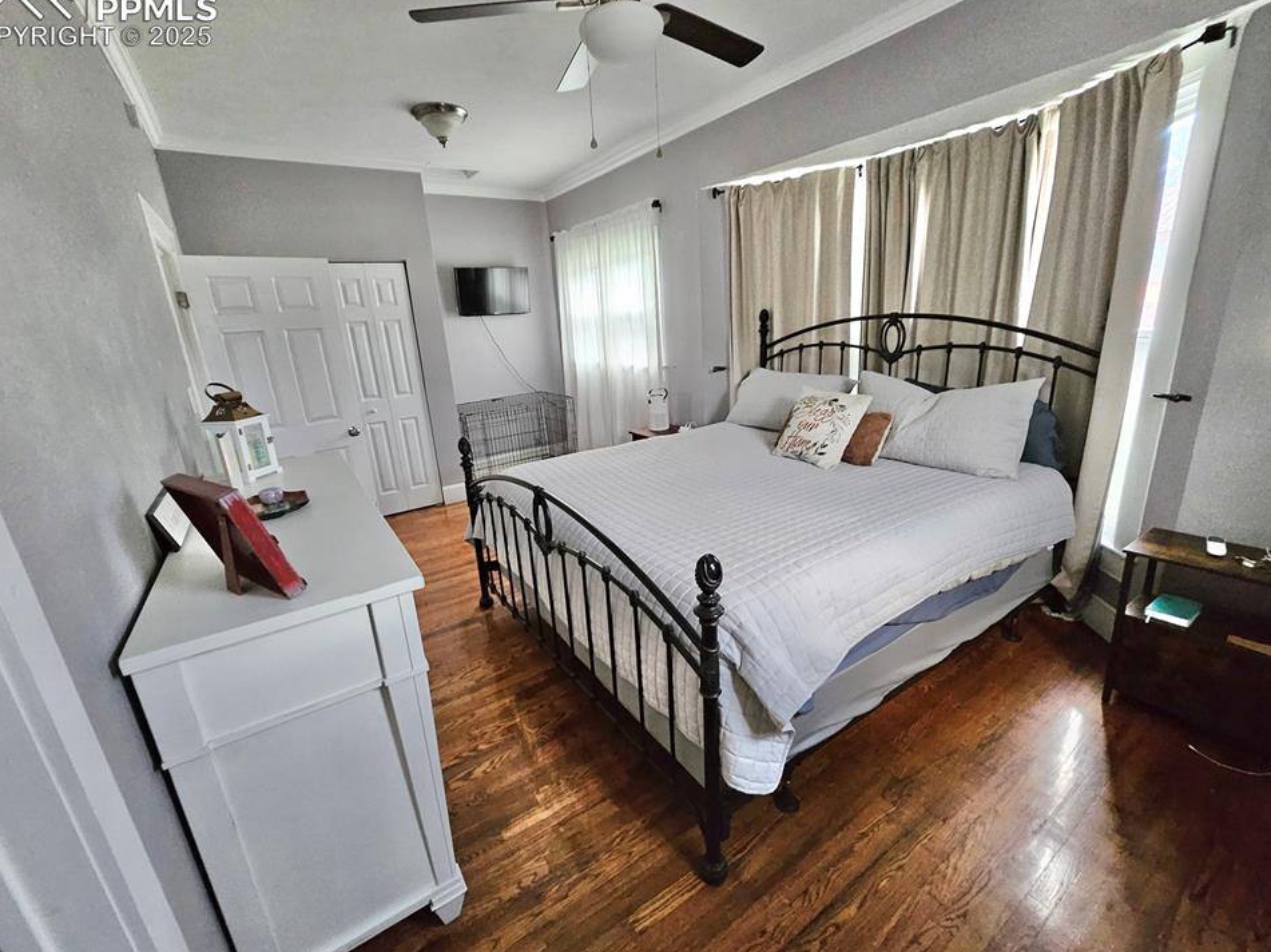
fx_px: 514
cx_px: 633
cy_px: 485
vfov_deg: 85.6
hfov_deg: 102.1
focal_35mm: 14
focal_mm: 1.7
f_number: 2.2
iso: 640
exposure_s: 1/30
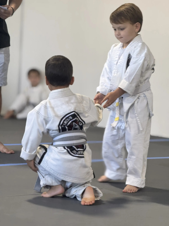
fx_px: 781
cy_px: 113
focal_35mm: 120
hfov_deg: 12.3
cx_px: 84
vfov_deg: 16.4
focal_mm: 15.66
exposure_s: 1/120
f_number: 2.8
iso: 200
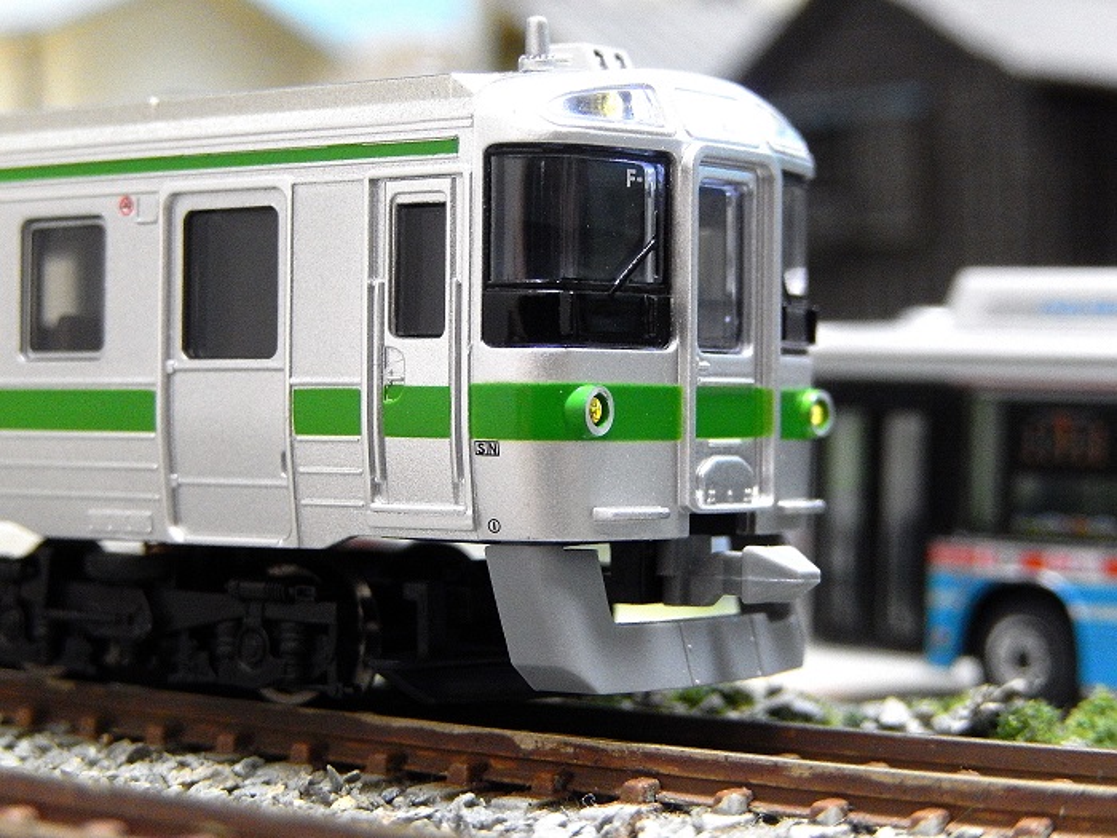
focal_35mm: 95
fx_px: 3065
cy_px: 419
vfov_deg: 15.6
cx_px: 558
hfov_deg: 20.7
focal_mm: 17
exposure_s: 1/10
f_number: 5.2
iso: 800
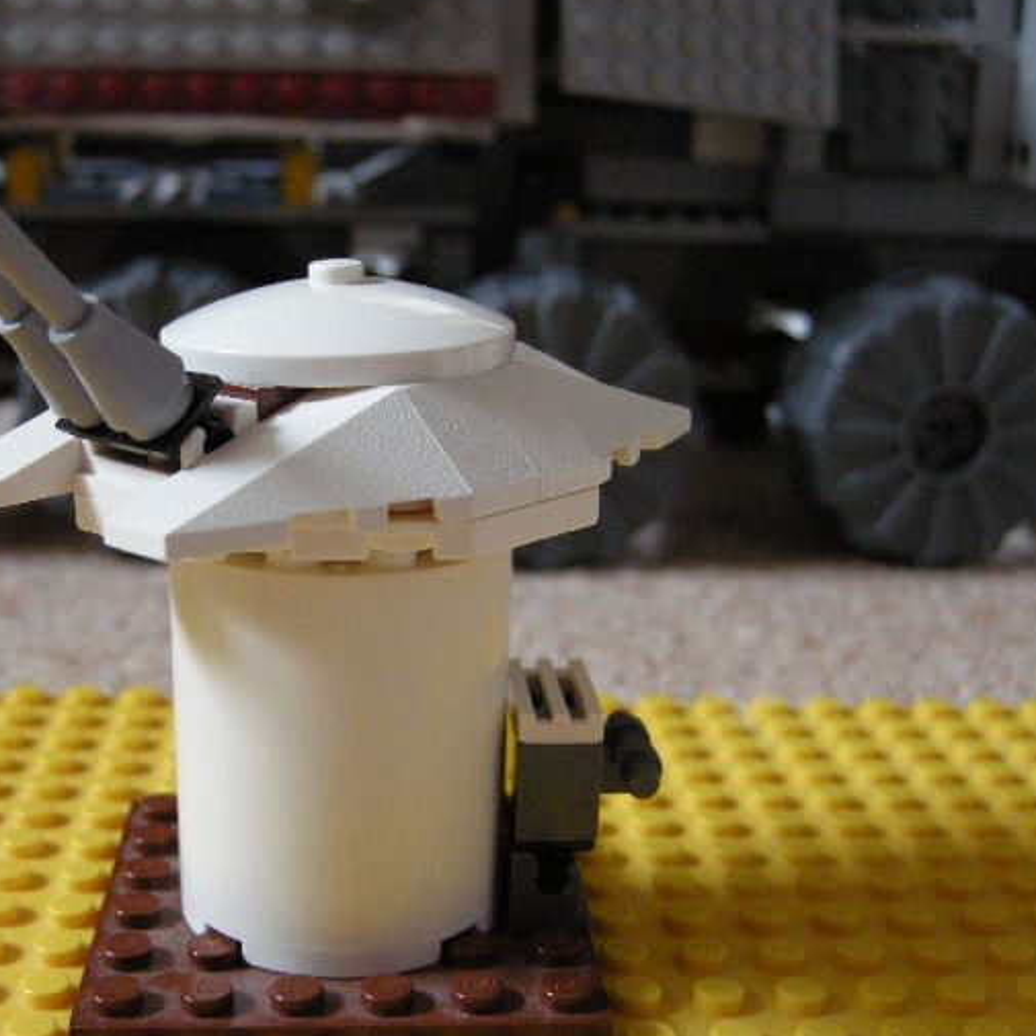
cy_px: 607
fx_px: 1659
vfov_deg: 34.6
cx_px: 377
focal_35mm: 49
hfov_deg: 34.5
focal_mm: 7.5
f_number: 2.7
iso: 400
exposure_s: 1/35.1
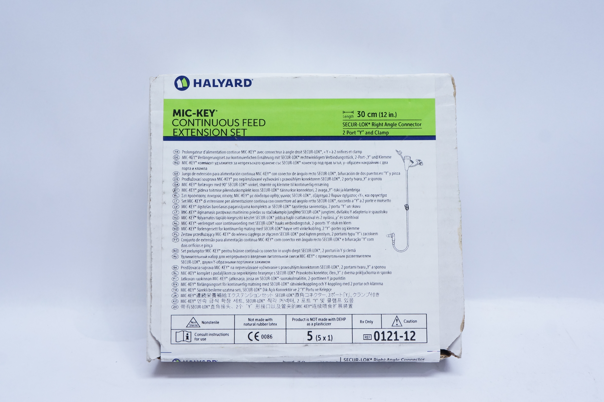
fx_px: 628
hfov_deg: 51.3
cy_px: 201
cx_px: 302
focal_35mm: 38
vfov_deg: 35.4
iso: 800
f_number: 7.1
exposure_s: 1/50
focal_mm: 25
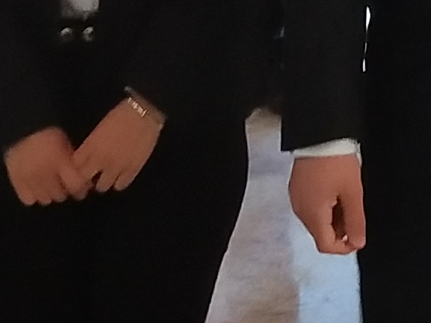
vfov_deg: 6.9
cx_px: 613
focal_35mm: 208
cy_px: -284
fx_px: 2589
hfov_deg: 9.3
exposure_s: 1/50
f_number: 1.8
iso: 344
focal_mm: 3.95
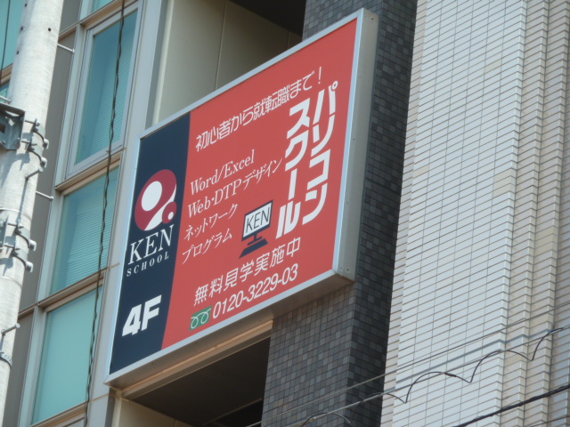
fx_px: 2997
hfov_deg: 10.9
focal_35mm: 182
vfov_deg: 8.2
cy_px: 214
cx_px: 285
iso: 80
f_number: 4.5
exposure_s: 1/200
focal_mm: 29.9
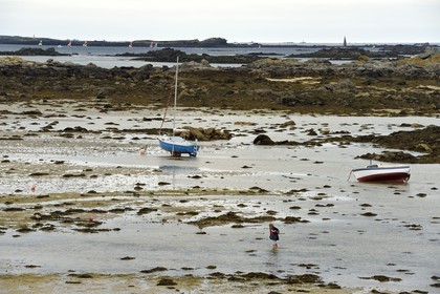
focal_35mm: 160
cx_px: 220
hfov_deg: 12.8
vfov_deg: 8.6
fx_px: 1955
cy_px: 147
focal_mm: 160
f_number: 10
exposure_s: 1/250
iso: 200
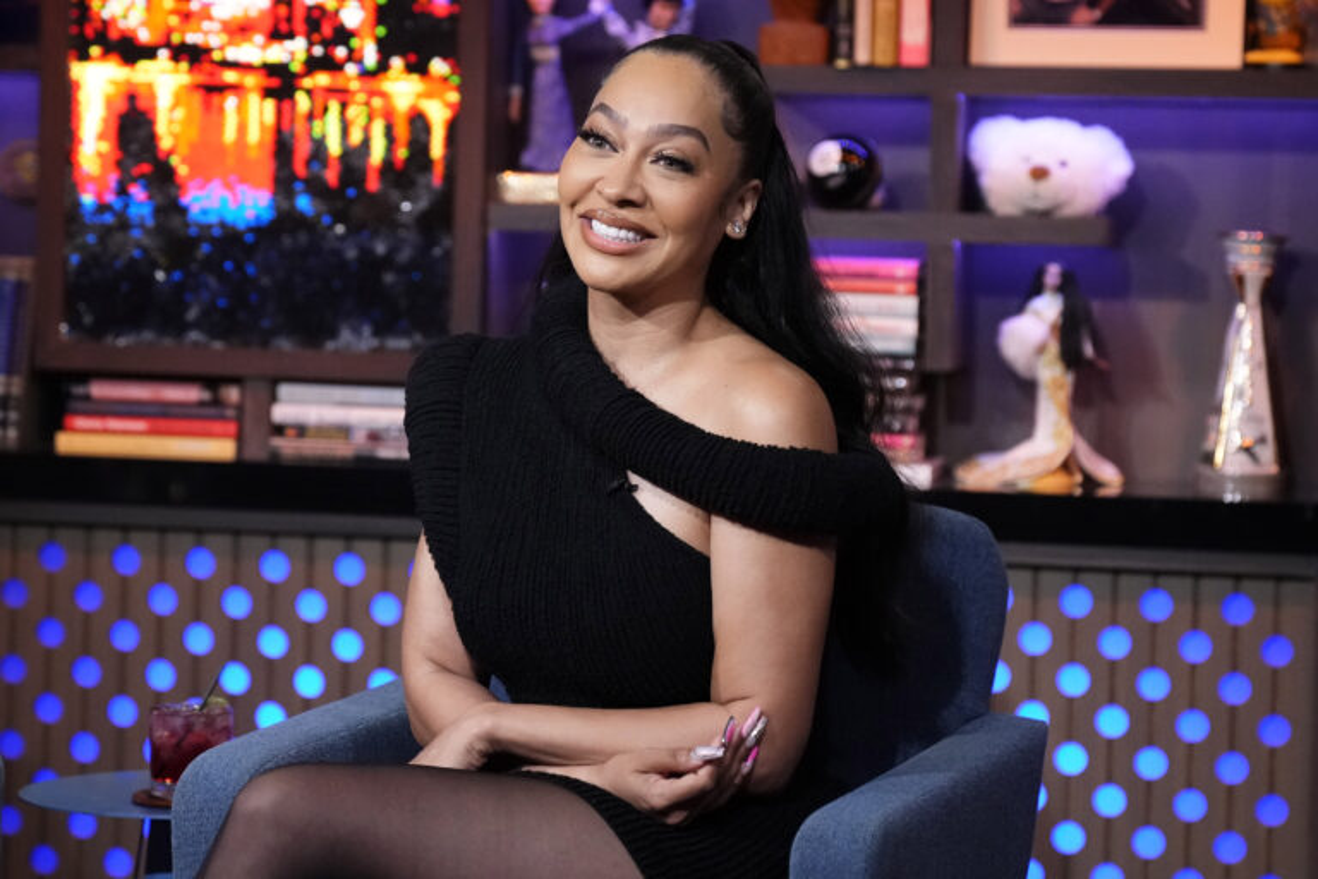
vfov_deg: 13.0
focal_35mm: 105
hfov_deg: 19.5
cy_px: 440
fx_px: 3844
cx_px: 659
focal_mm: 70
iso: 3200
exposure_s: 1/160
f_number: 2.8
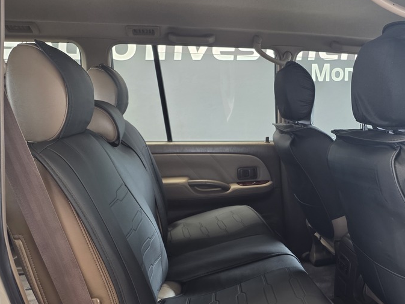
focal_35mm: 35
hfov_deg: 51.4
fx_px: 410
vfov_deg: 39.8
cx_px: 277
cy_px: 223
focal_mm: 6.25
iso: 125
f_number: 1.7
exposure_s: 1/100
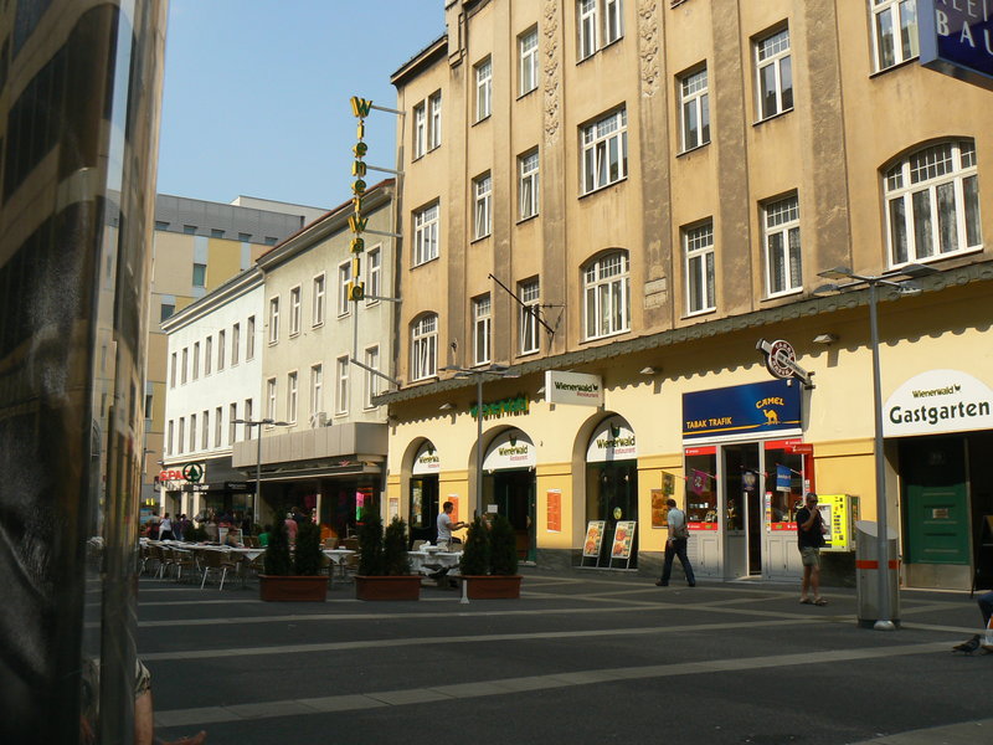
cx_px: 496
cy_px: 372
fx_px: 1033
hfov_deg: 51.4
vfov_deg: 39.7
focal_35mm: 36
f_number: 6.3
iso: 80
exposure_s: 1/400
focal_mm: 6
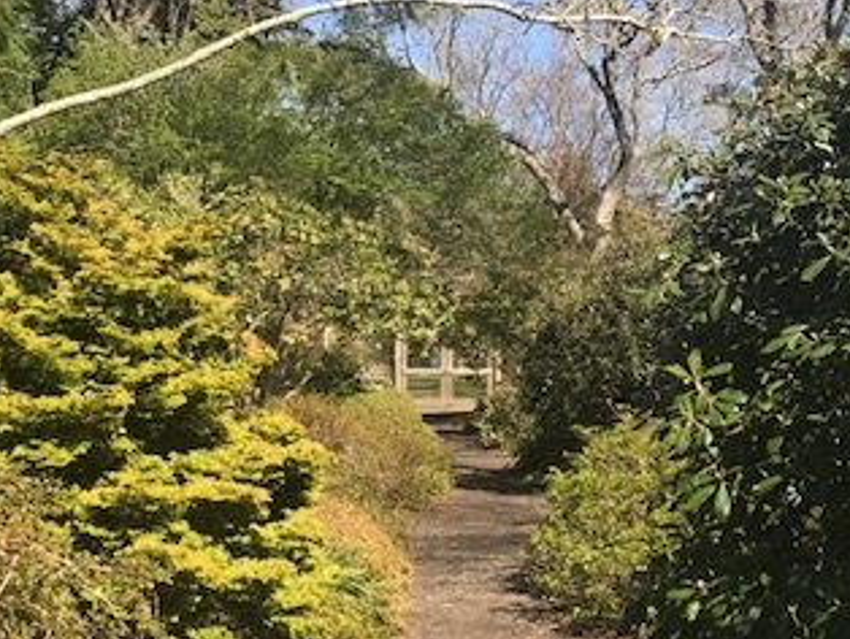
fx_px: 1401
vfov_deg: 25.6
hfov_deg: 33.8
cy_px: 252
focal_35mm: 57
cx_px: 444
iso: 20
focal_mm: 3.99
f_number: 1.8
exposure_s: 1/1182
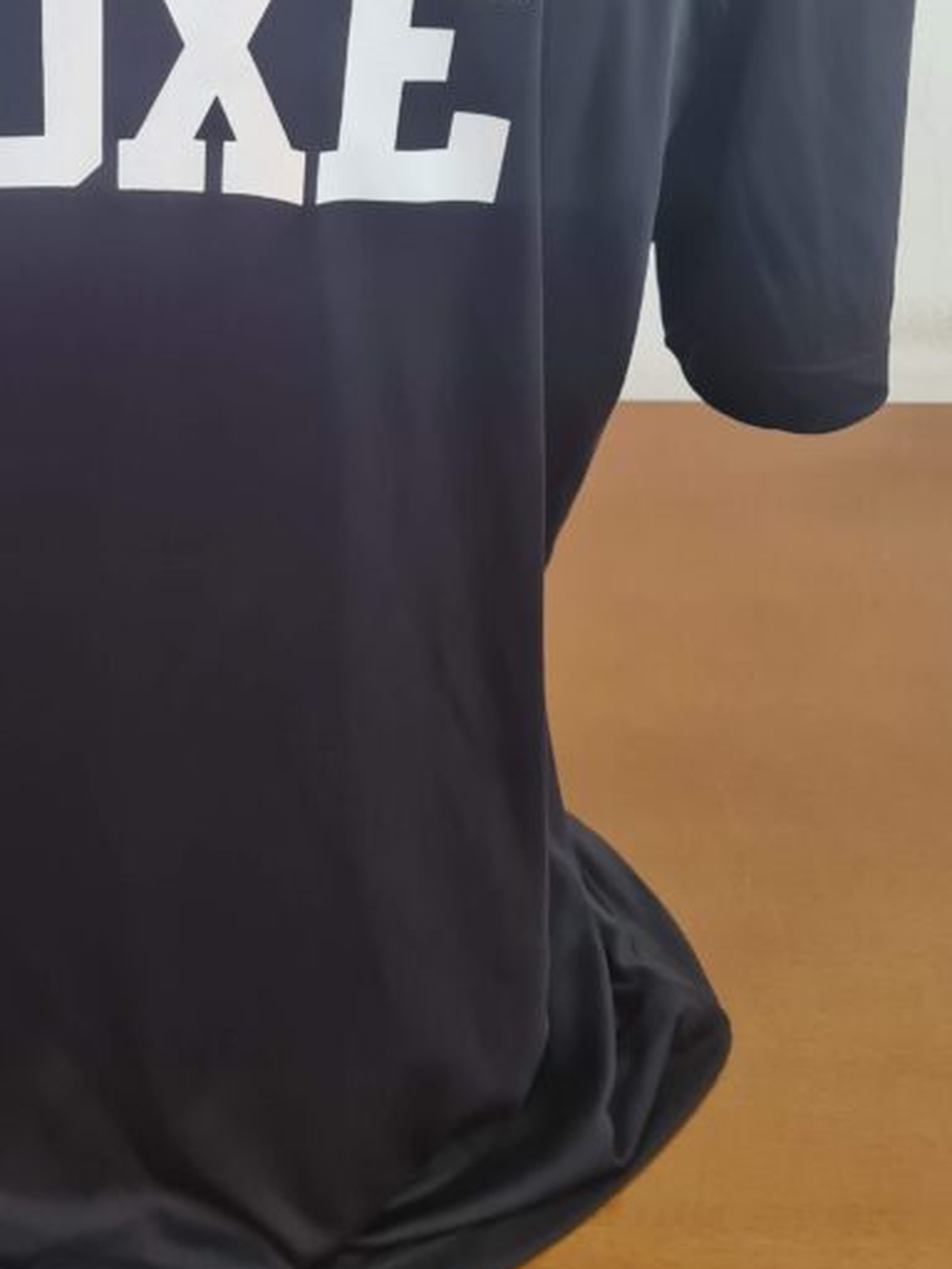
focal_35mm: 52
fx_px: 1907
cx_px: 79
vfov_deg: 34.7
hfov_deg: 27.0
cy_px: 116
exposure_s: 1/60
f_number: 1.8
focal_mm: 5.4
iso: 200
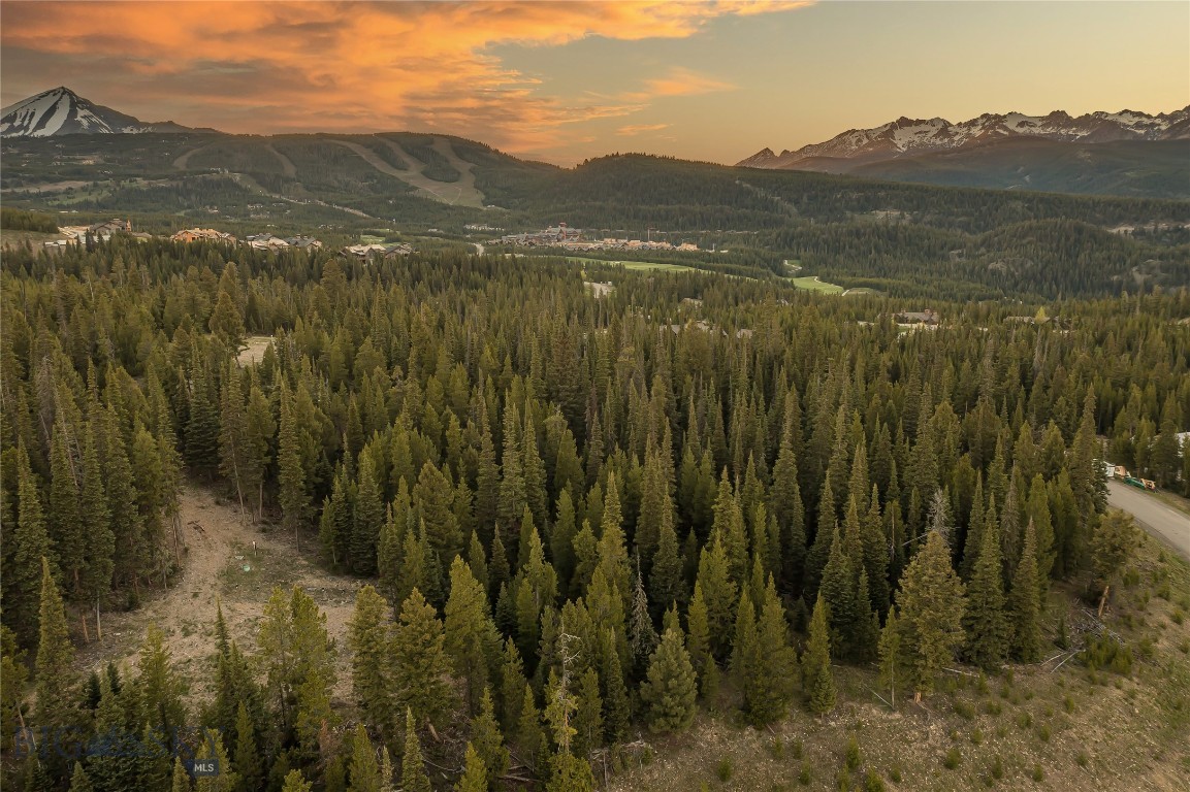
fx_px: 925
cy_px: 396
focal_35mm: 28
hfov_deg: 65.5
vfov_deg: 46.4
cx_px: 595
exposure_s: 1/20
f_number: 5.6
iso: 100
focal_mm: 10.26
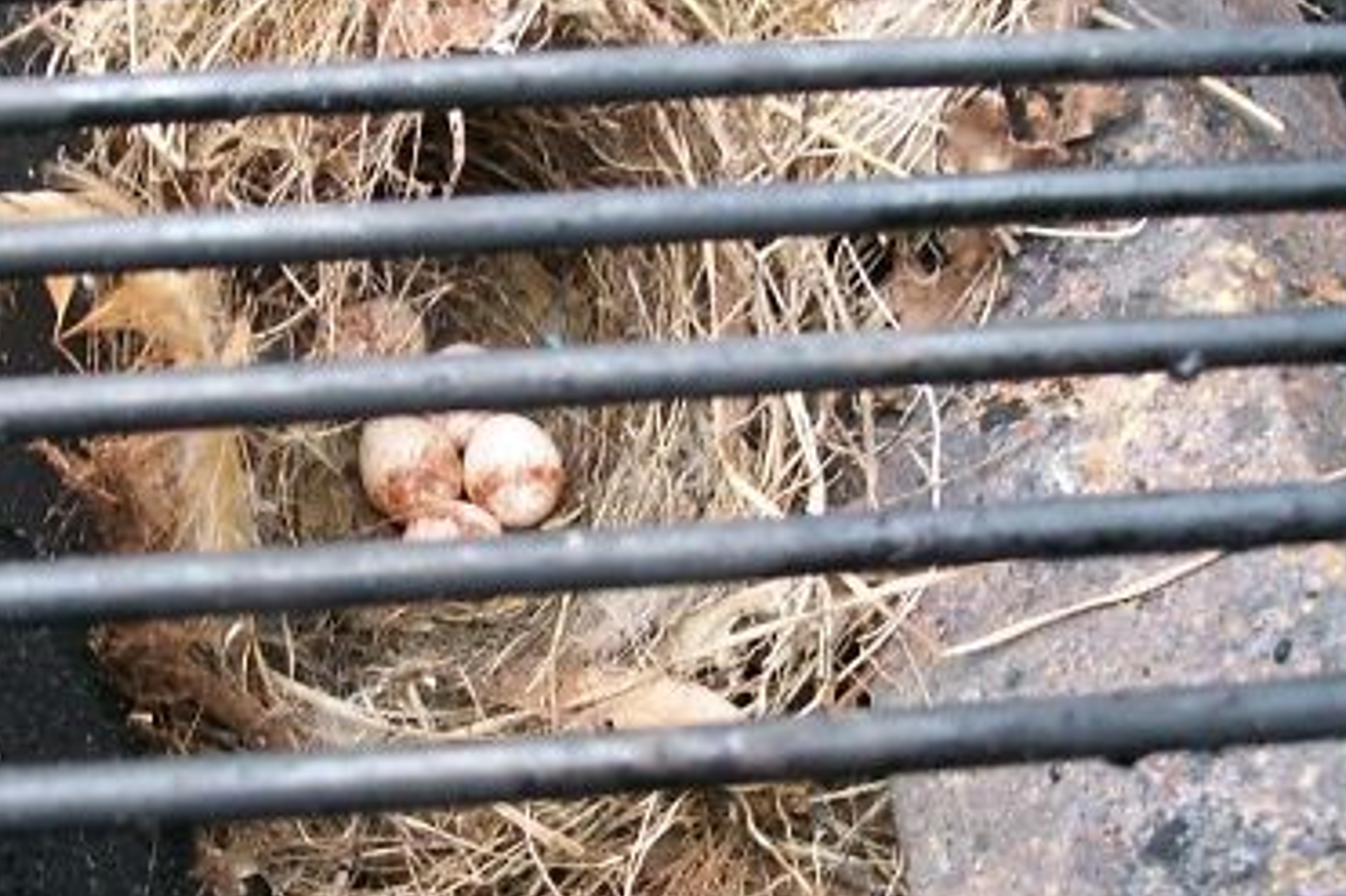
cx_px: 459
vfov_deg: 22.2
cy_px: 444
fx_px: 2280
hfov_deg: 32.6
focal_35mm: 61
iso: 160
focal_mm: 6
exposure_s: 1/13.3
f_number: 2.7
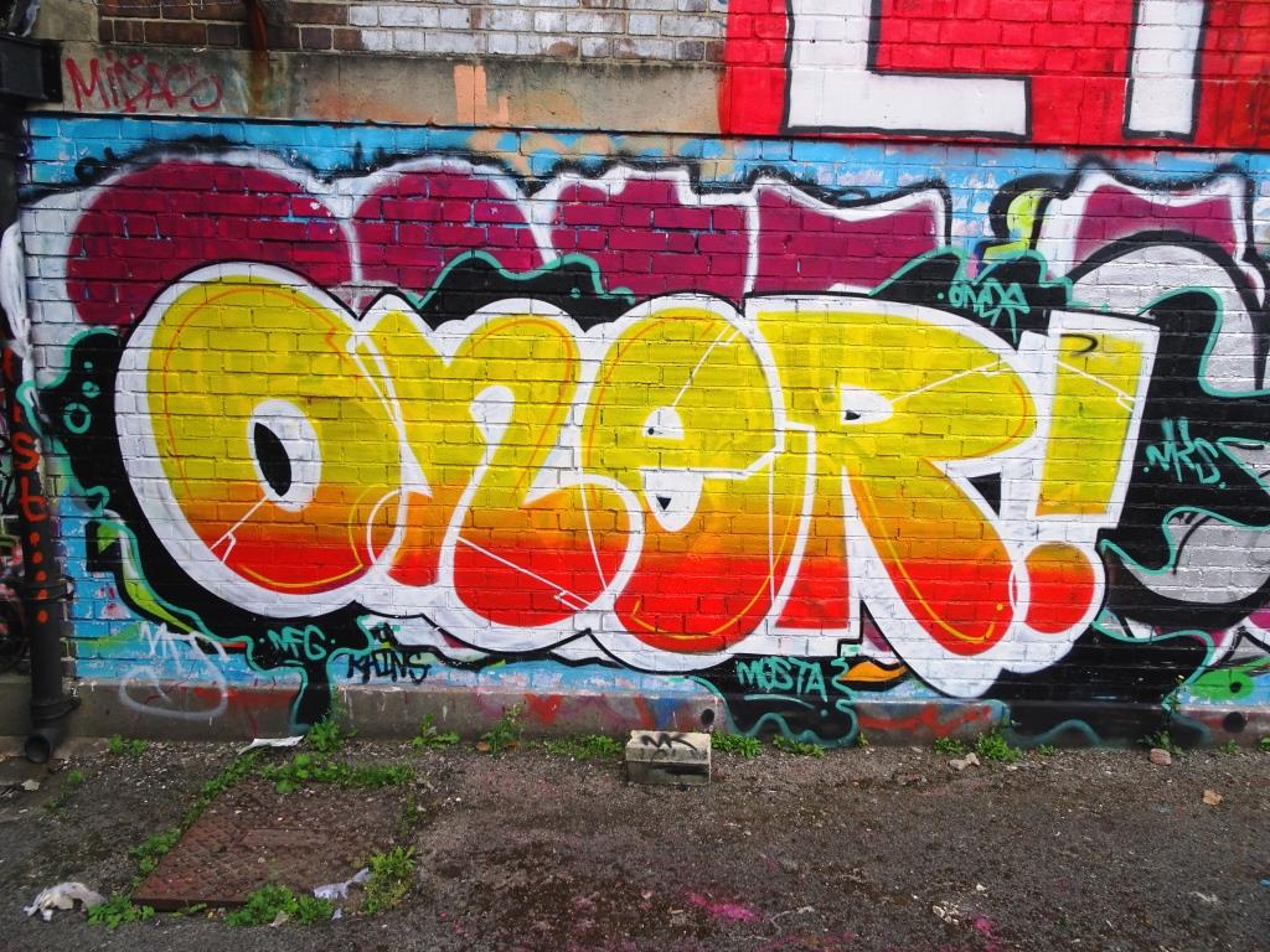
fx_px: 881
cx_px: 635
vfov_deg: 56.8
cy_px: 476
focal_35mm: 24
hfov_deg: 71.6
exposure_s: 1/400
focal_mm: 4.1
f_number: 3.5
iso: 80
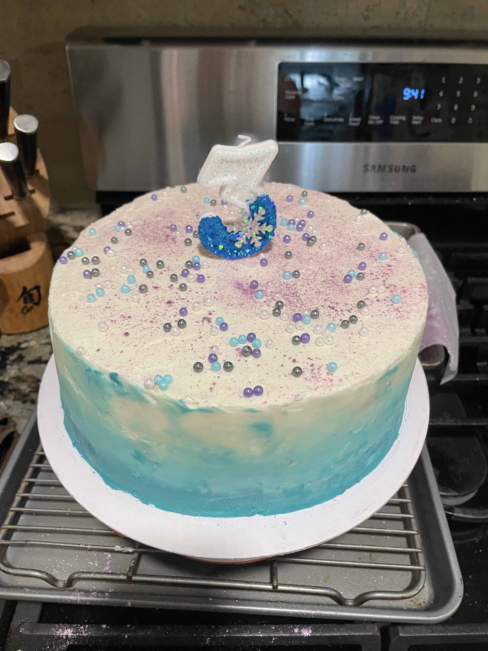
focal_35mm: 26
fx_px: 489
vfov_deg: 67.3
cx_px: 244
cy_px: 326
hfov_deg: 53.1
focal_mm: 4.2
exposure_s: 1/60
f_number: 1.6
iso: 250
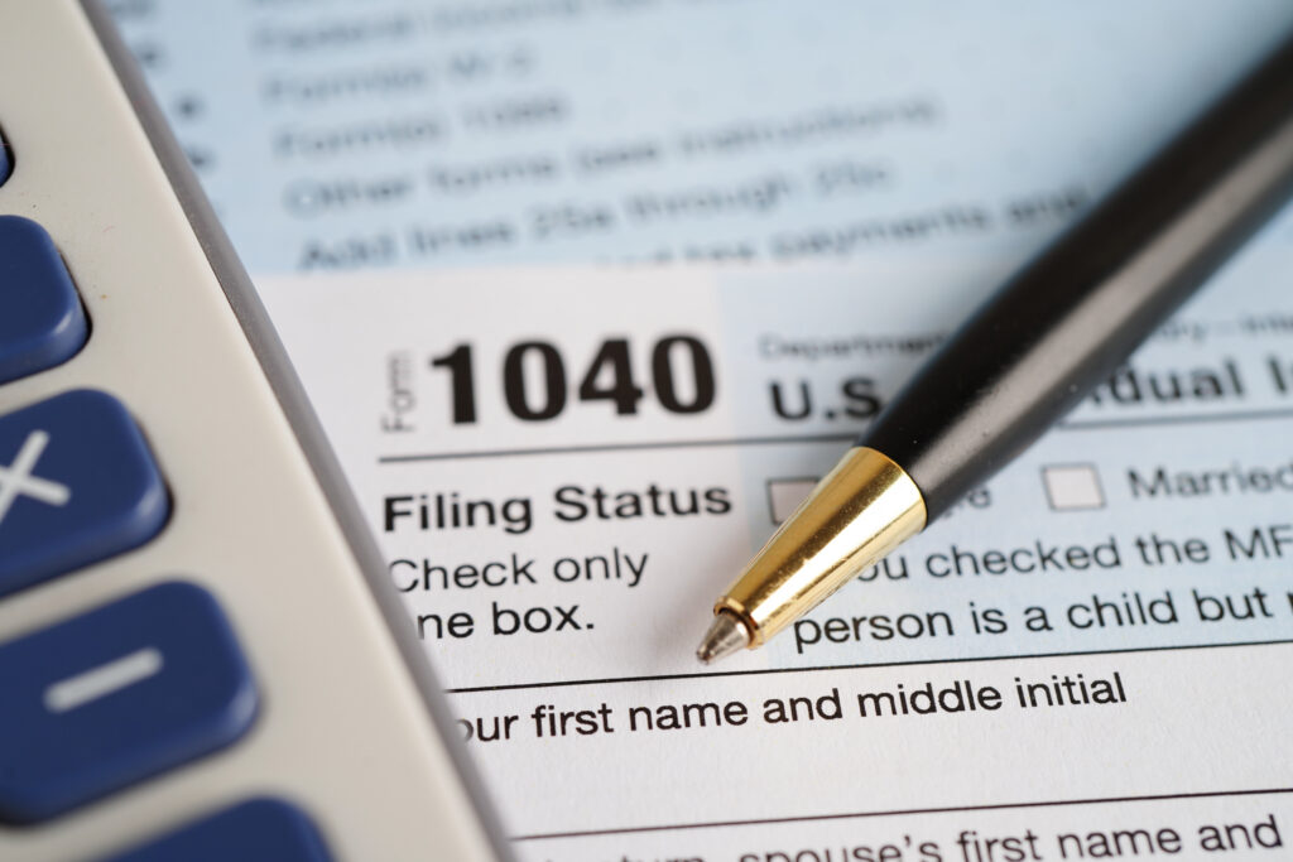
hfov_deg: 39.6
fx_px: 1796
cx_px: 646
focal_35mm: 50
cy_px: 431
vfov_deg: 27.0
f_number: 5.6
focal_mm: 50
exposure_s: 1/125
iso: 100
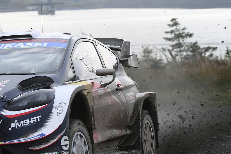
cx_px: 39
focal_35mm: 226
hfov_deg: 9.1
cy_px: 71
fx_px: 1451
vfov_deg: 6.1
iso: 400
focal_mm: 70
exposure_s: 1/800
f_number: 4
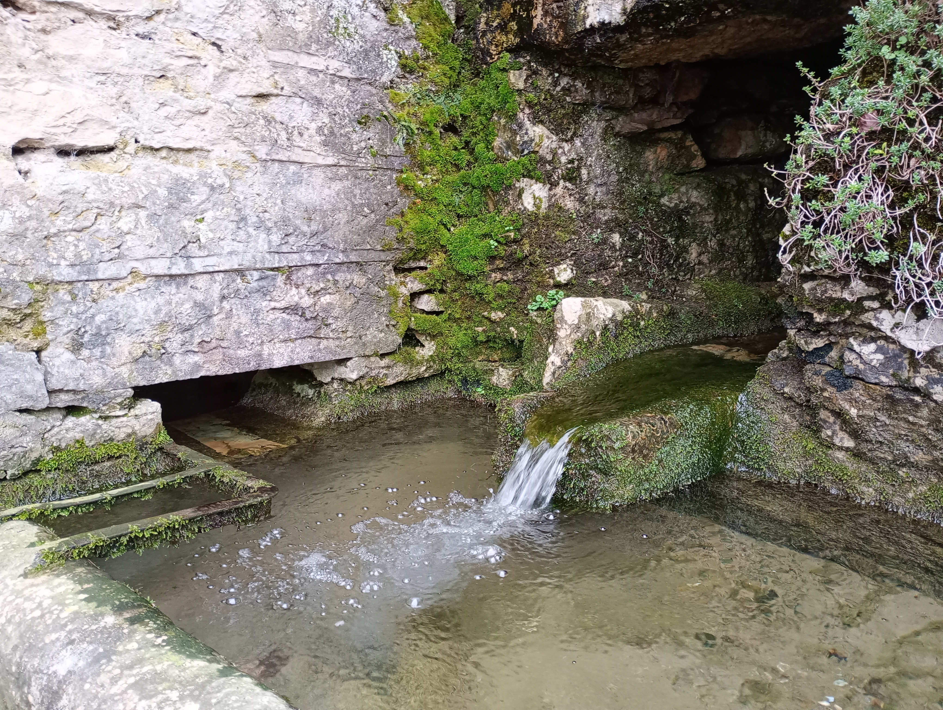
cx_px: 472
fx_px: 764
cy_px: 355
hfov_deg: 63.4
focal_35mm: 28
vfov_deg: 49.9
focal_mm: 4.27
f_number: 1.8
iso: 507
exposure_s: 1/50
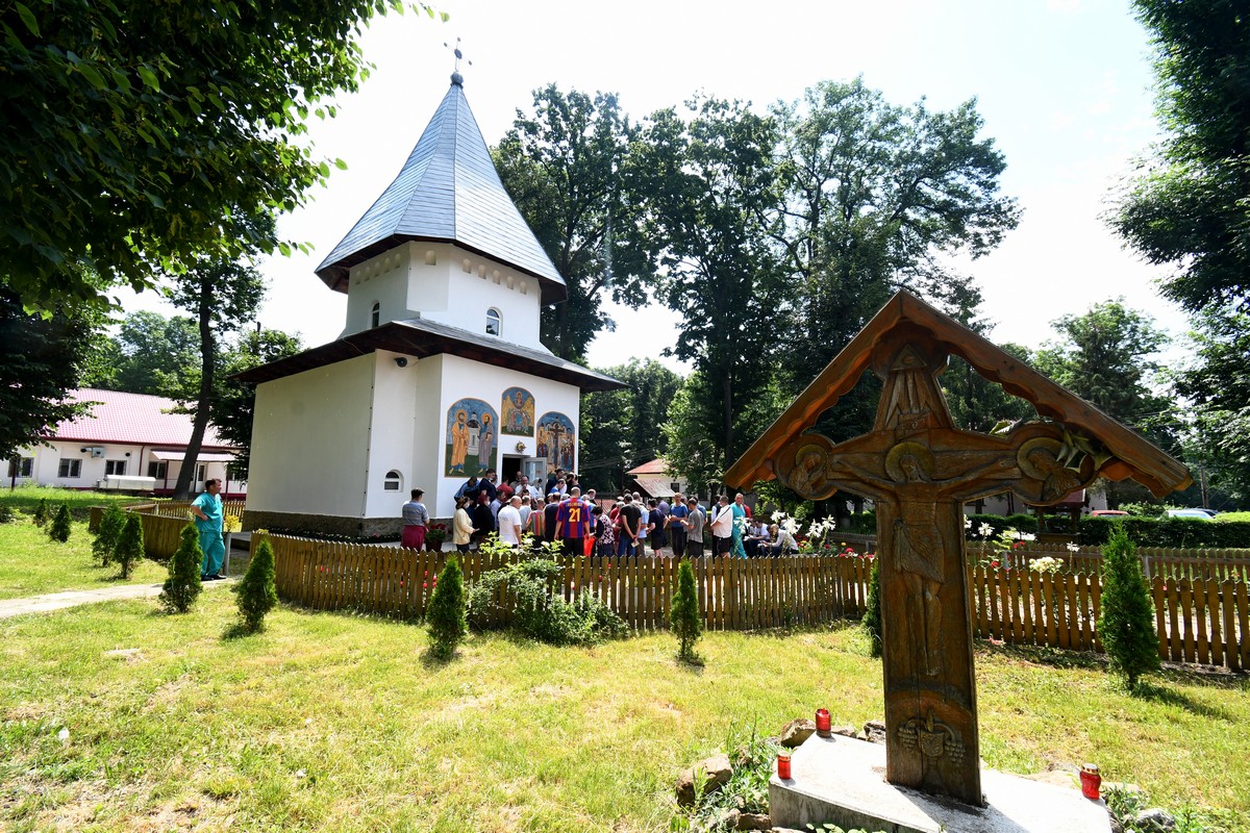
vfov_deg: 77.3
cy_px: 416
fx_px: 521
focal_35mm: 15
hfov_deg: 100.4
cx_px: 625
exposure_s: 1/100
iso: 200
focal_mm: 10
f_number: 9
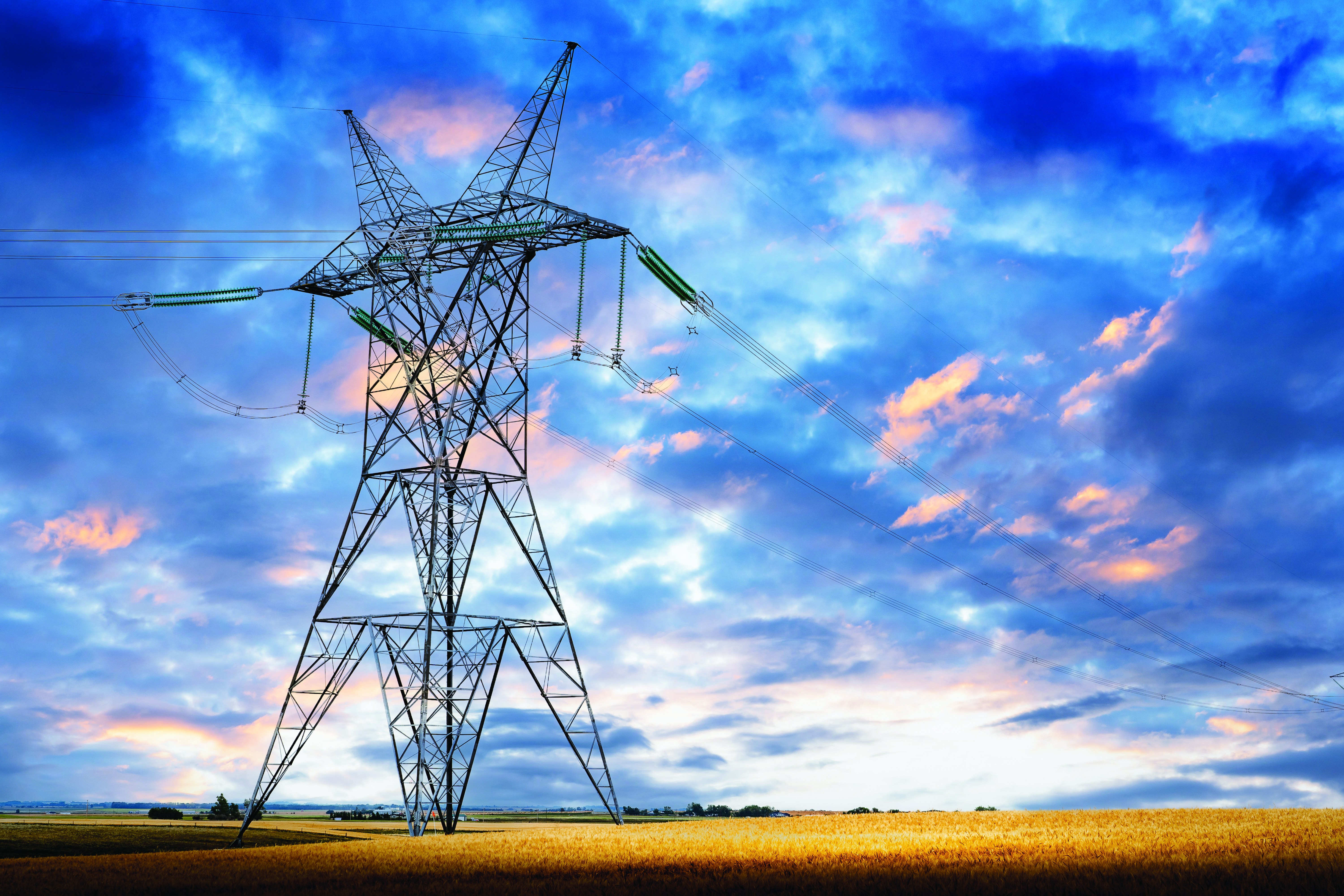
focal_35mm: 62
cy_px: 448
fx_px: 2314
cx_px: 672
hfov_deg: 32.4
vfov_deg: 21.9
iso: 200
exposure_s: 1/125
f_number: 8
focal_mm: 62
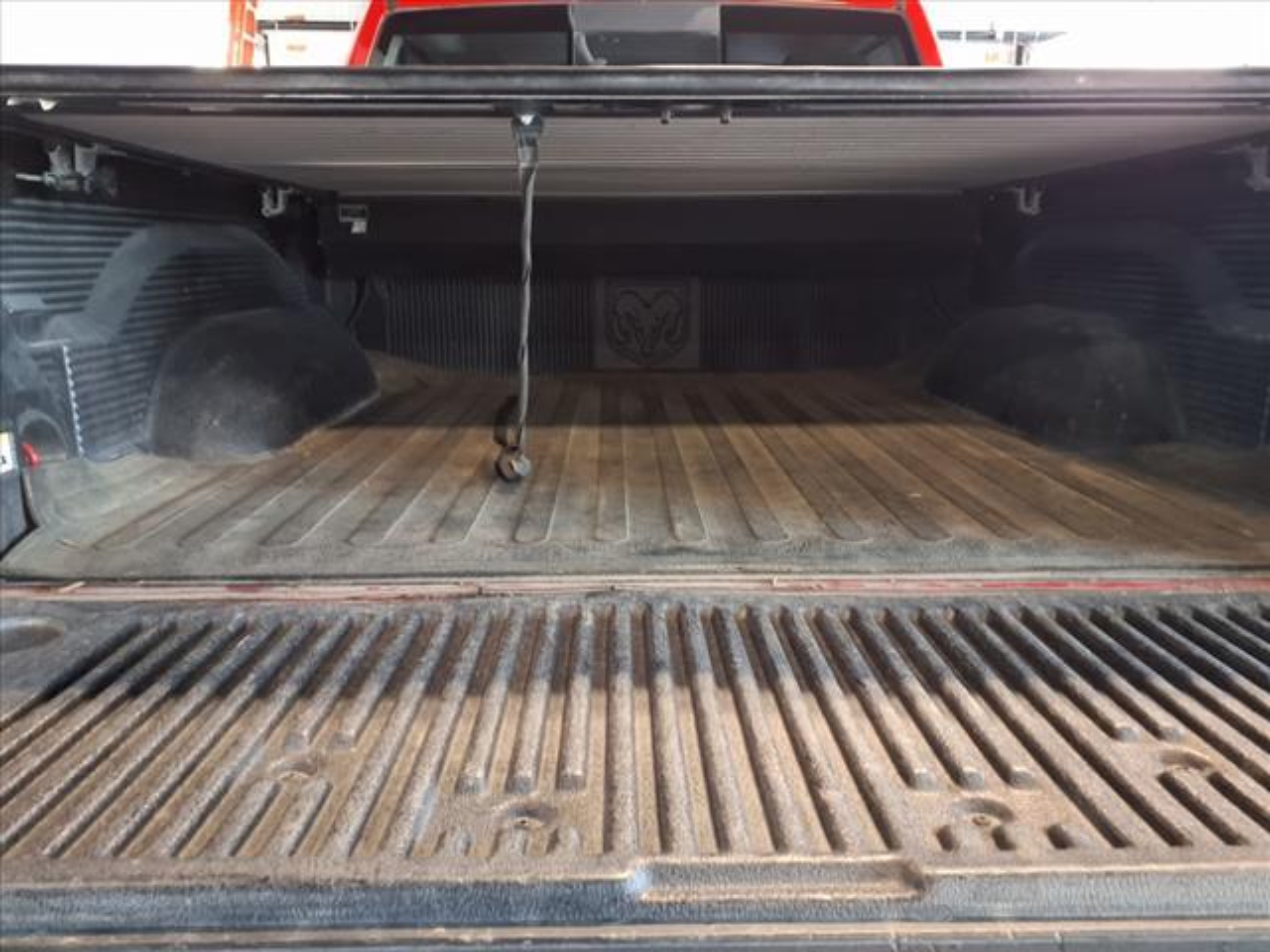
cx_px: 635
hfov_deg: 65.3
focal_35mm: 27
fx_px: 991
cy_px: 476
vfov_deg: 51.4
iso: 400
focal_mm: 3.58
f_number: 1.9
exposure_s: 1/20
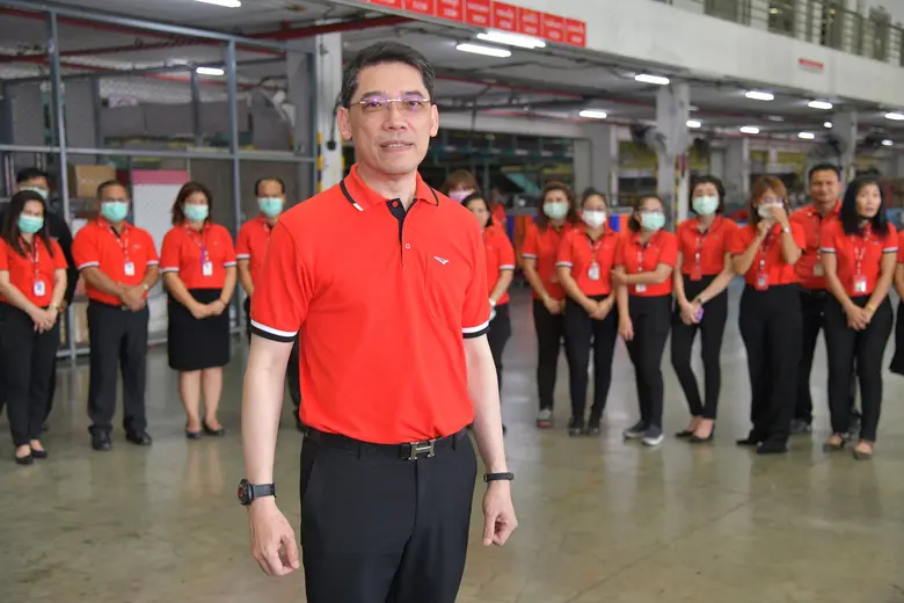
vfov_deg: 29.2
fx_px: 1155
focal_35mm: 46
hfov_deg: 42.7
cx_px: 452
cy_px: 302
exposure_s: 1/200
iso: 800
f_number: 4
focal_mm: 46
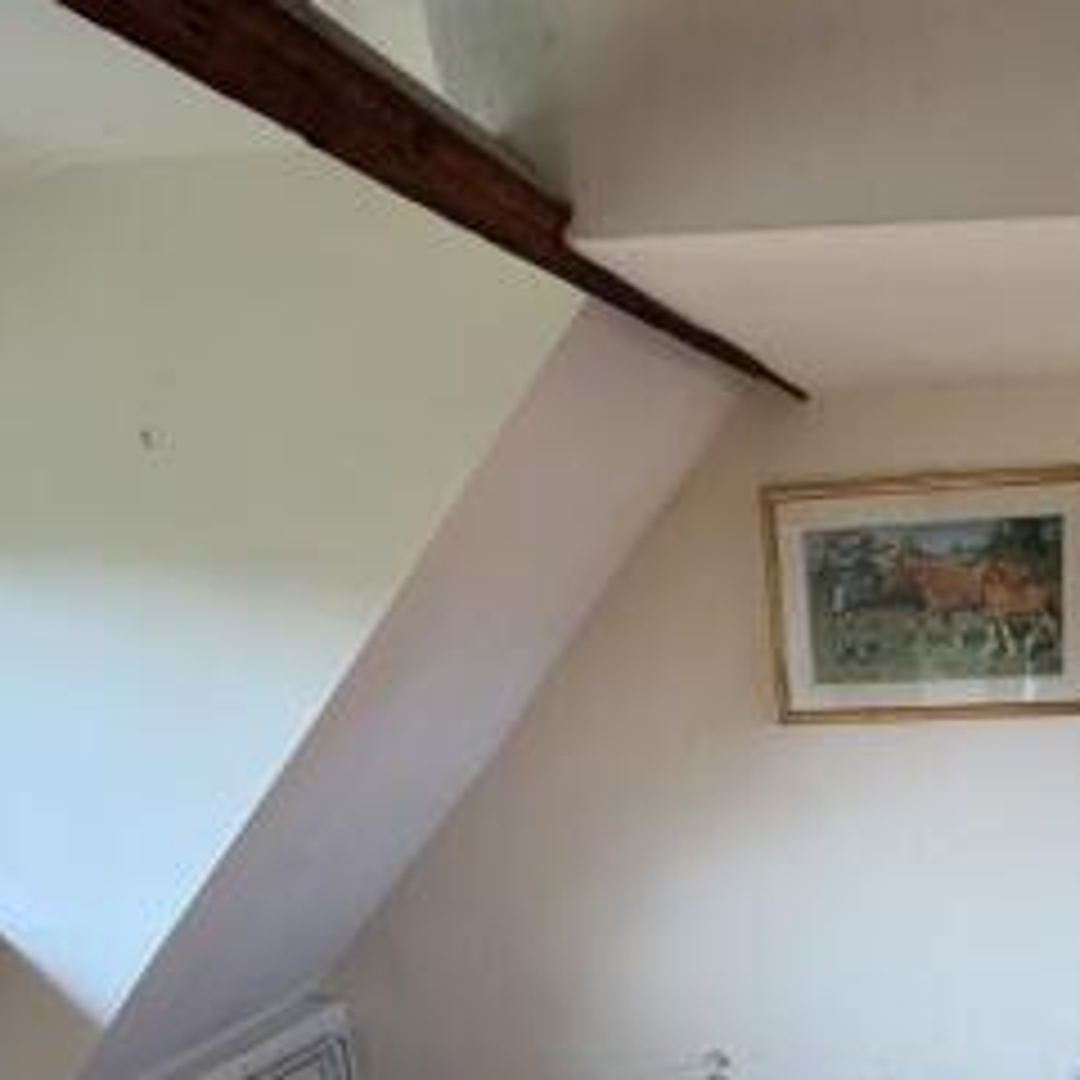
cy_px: 947
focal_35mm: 30
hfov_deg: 49.8
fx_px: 1059
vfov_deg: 49.0
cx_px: 911
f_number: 2.2
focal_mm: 2.22
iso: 100
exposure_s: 1/100
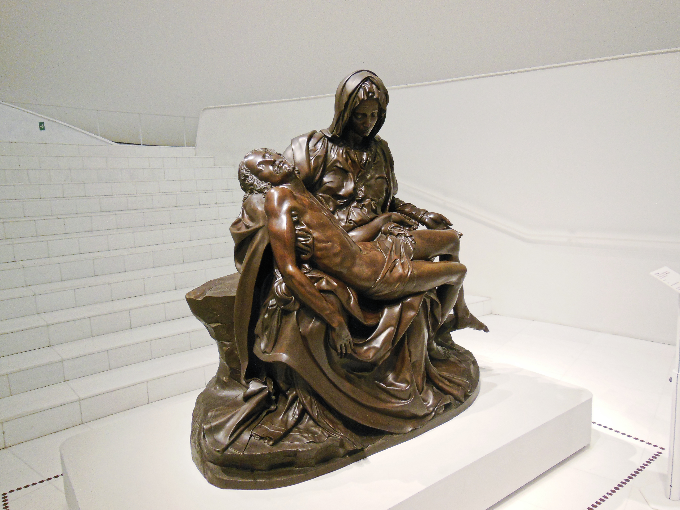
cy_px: 255
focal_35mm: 25
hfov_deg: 69.4
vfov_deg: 54.9
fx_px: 491
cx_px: 340
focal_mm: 4.5
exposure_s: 1/30
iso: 500
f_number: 3.5
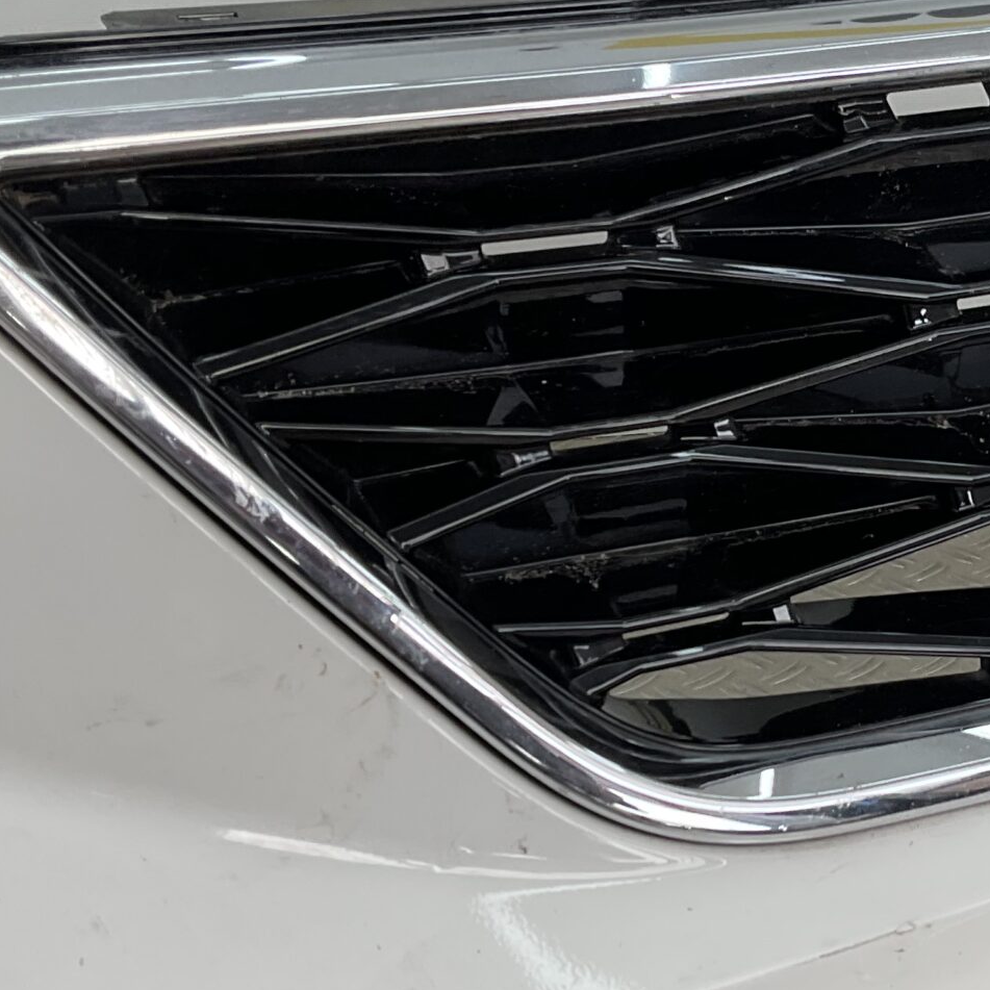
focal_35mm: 69
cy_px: 396
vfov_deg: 25.0
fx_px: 2233
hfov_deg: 23.7
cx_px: 1046
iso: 16
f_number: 1.8
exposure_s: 1/216
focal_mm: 3
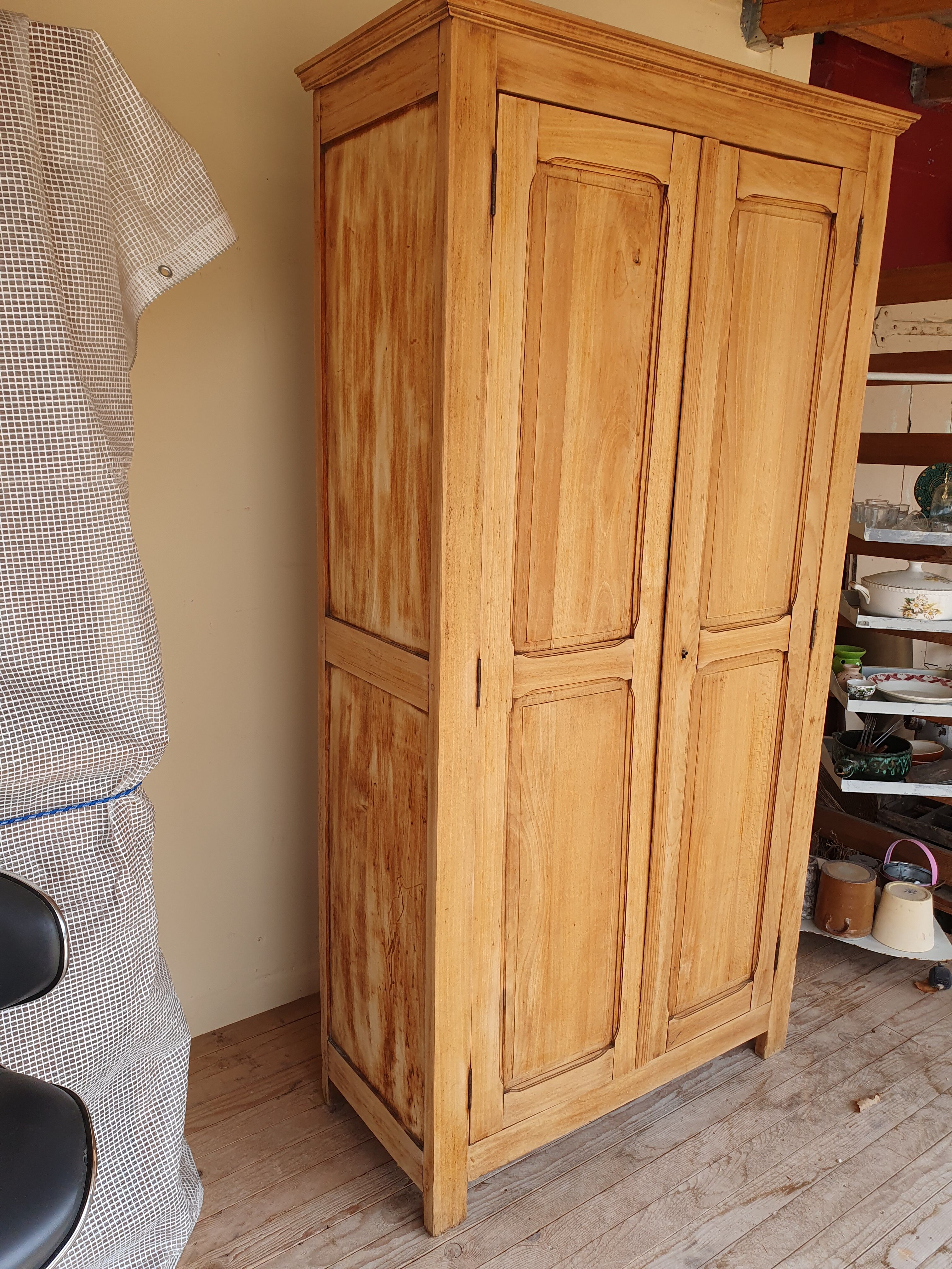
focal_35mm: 26
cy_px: 634
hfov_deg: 53.1
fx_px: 953
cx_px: 476
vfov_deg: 67.3
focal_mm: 4.32
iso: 50
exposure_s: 1/450
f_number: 2.4
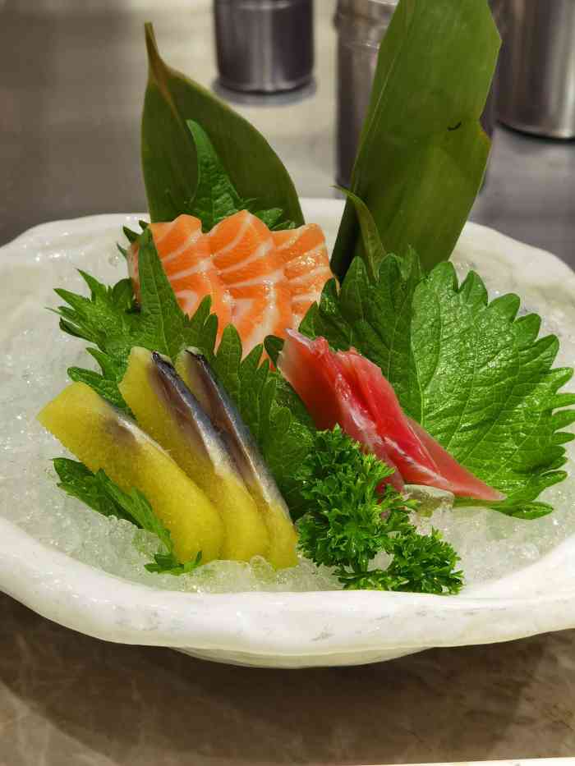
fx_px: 1528
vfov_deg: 28.2
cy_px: 383
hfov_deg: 21.3
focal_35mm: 69
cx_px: 288
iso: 100
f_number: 1.9
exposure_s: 1/100
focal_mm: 6.71
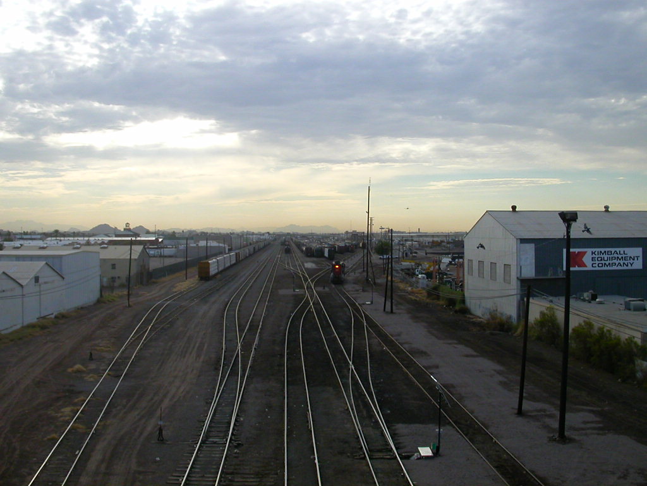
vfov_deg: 38.7
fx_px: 692
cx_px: 324
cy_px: 243
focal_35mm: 37
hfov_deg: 50.1
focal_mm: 5.6
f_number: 4.5
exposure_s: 1/555
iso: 100
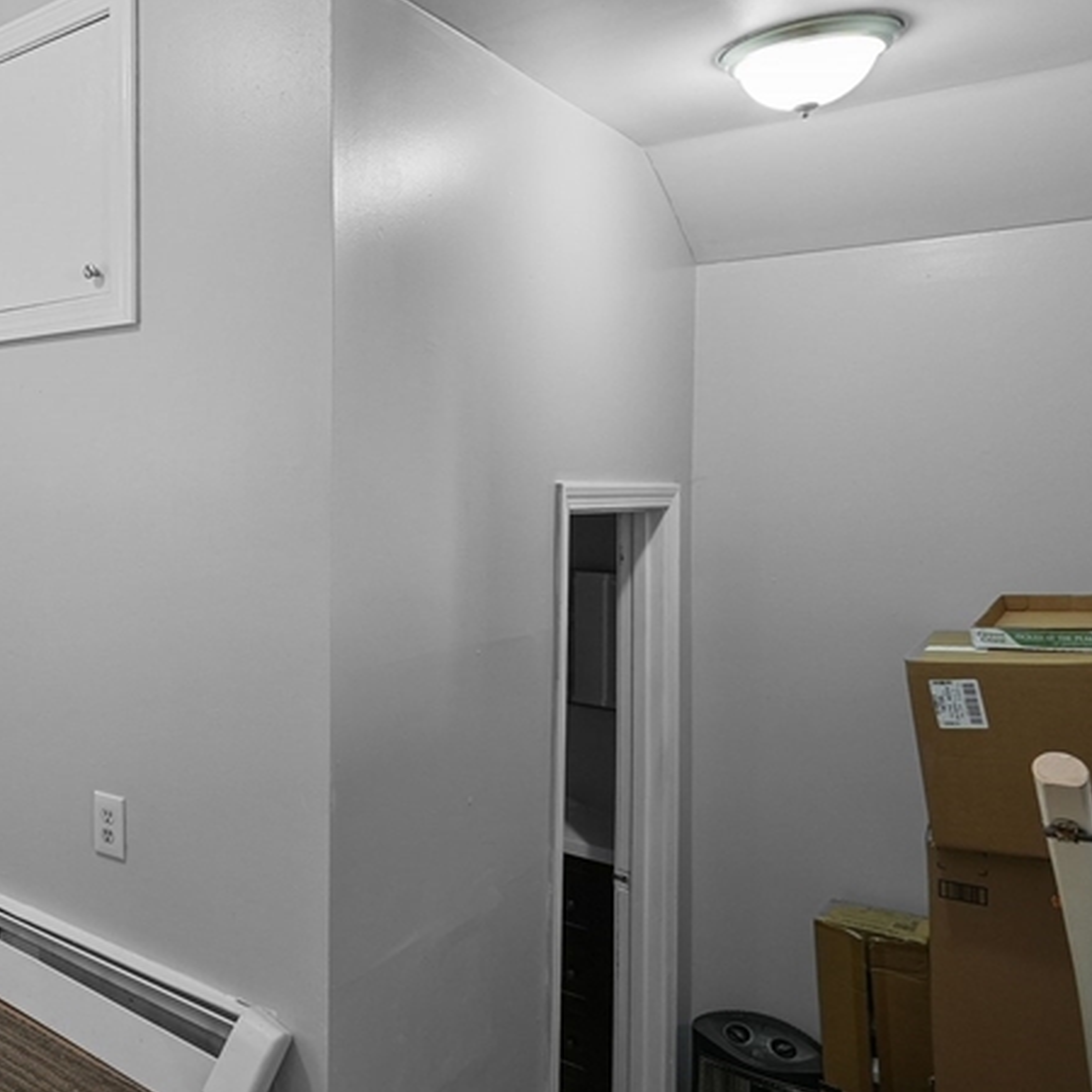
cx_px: -27
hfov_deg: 45.7
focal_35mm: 29
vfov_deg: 55.4
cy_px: 470
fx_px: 1035
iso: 500
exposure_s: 1/4
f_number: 8
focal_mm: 10
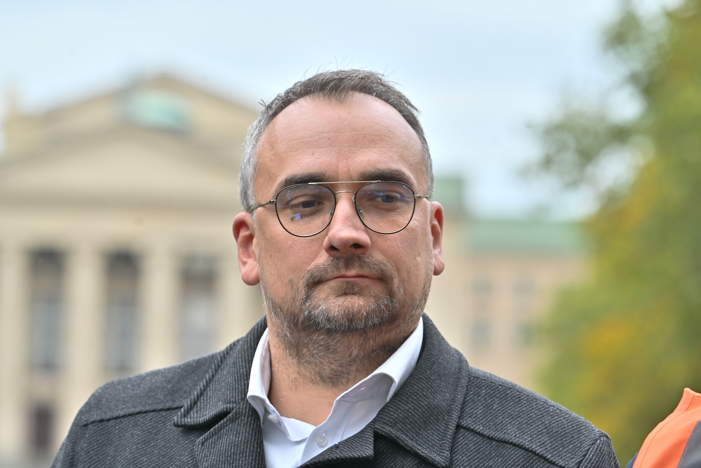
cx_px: 350
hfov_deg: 11.4
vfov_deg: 7.6
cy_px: 234
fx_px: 3505
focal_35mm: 180
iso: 125
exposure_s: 1/200
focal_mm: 180
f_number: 6.3
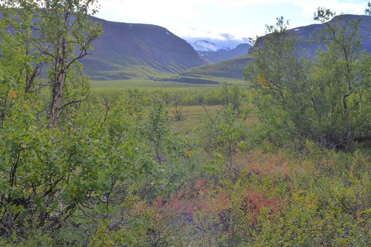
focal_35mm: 37
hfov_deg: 51.9
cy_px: 124
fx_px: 381
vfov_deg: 36.0
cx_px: 186
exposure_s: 1/1600
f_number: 3.2
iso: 400
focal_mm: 7.3
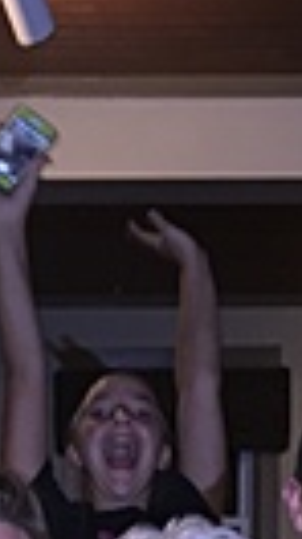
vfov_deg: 16.6
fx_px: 1641
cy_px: 853
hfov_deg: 10.5
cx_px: 82
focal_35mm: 115
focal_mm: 4.15
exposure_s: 1/16
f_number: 2.2
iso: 80
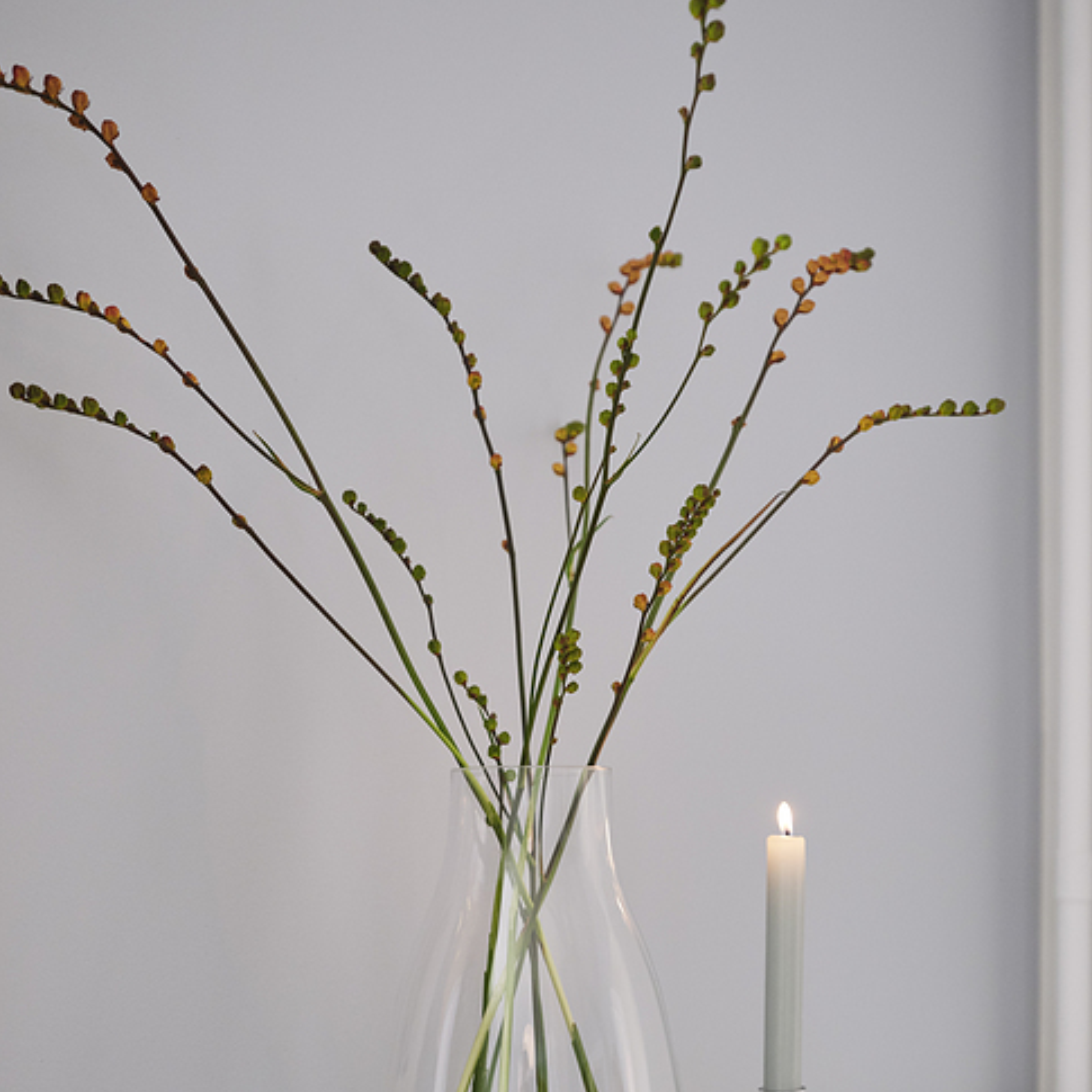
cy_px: 735
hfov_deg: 34.7
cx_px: 576
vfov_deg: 34.3
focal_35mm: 49
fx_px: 1749
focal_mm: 38.9
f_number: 4
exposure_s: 1/125
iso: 640
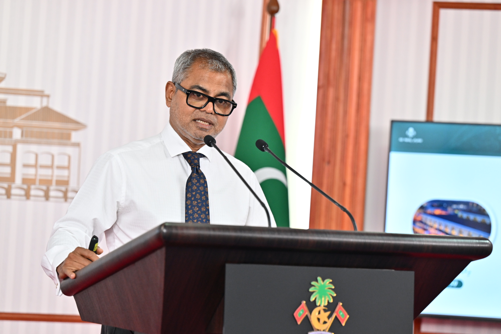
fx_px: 1948
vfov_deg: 9.8
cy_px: 167
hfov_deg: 14.7
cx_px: 250
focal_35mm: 140
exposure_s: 1/200
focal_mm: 140
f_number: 4
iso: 1600
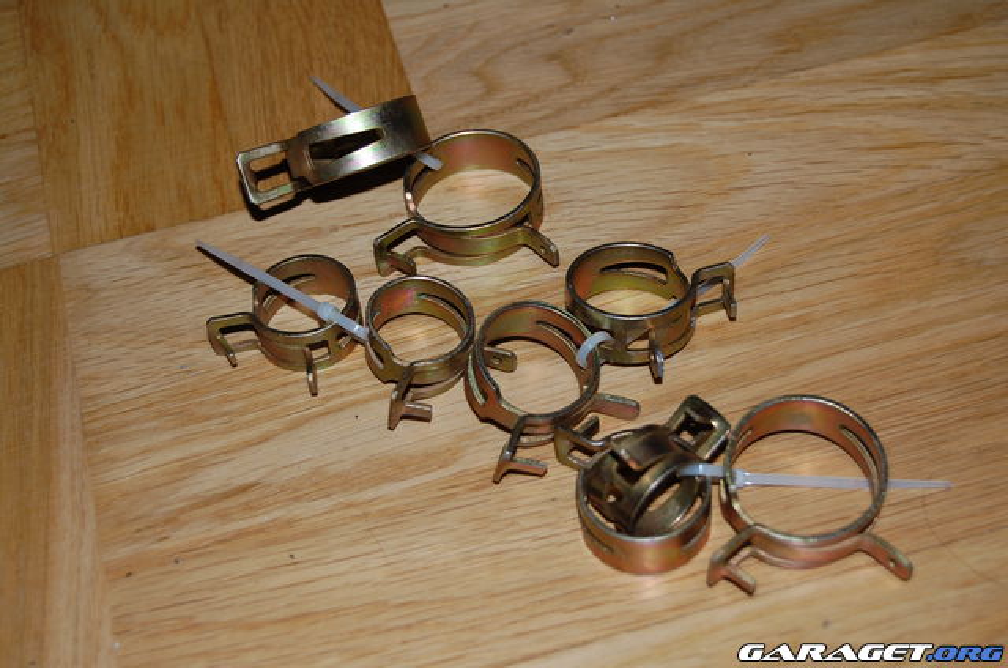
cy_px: 334
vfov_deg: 20.1
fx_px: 1886
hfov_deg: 29.9
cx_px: 504
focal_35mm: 68
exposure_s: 1/125
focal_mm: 45
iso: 200
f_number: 5.6
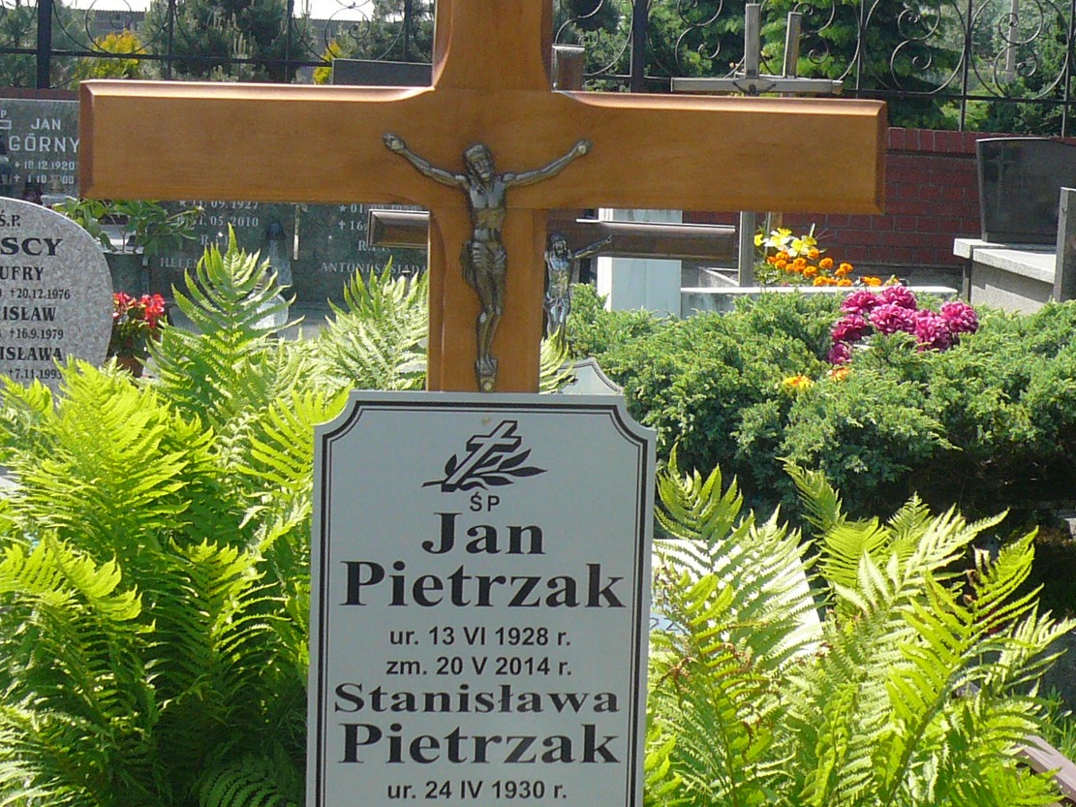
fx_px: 2642
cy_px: 420
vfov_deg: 17.4
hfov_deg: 23.0
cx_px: 541
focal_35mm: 85
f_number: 3.2
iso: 100
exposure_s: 1/640
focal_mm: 6.4
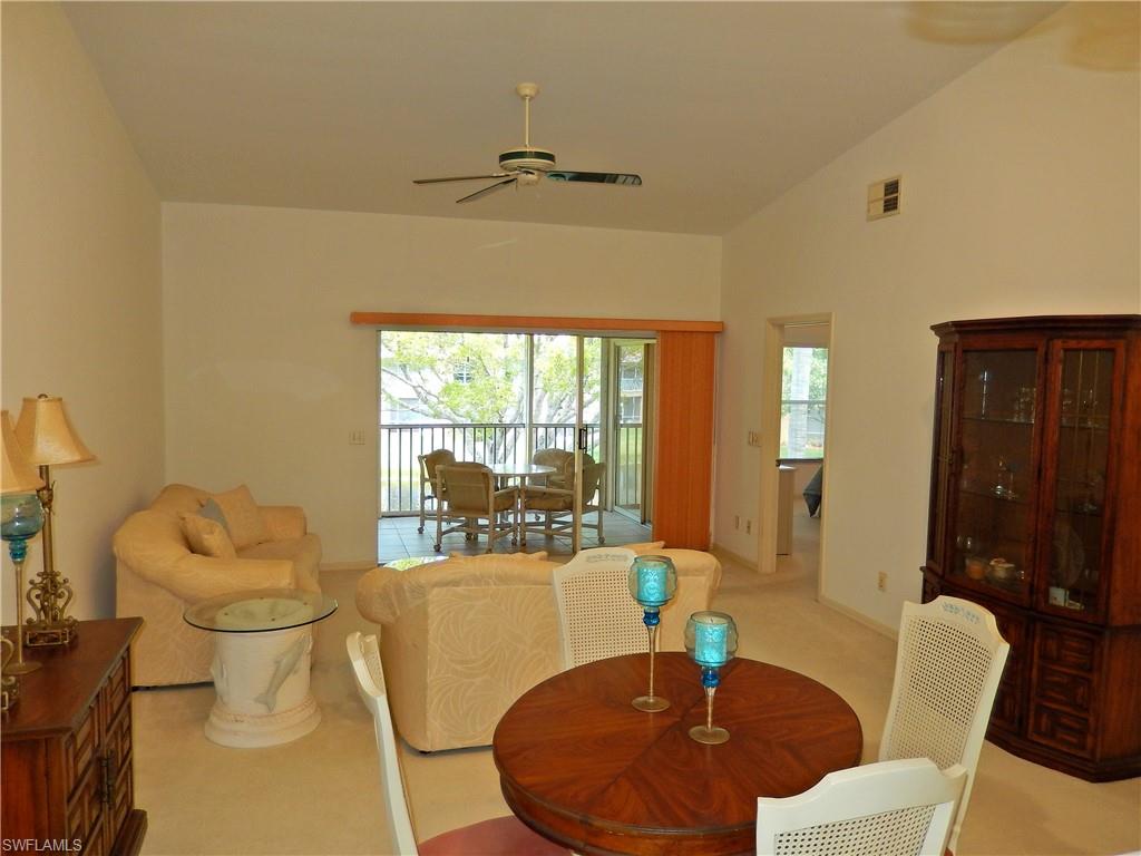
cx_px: 570
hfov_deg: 69.4
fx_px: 824
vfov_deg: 54.9
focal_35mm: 25
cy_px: 428
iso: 140
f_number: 3.4
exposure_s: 1/30
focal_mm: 4.5
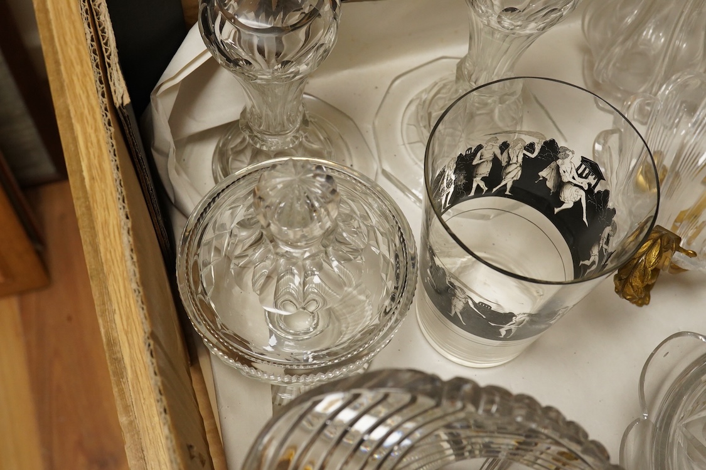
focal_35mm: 45
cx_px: 353
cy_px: 235
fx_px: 882
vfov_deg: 29.9
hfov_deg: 43.6
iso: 2500
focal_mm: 30
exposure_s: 1/100
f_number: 13
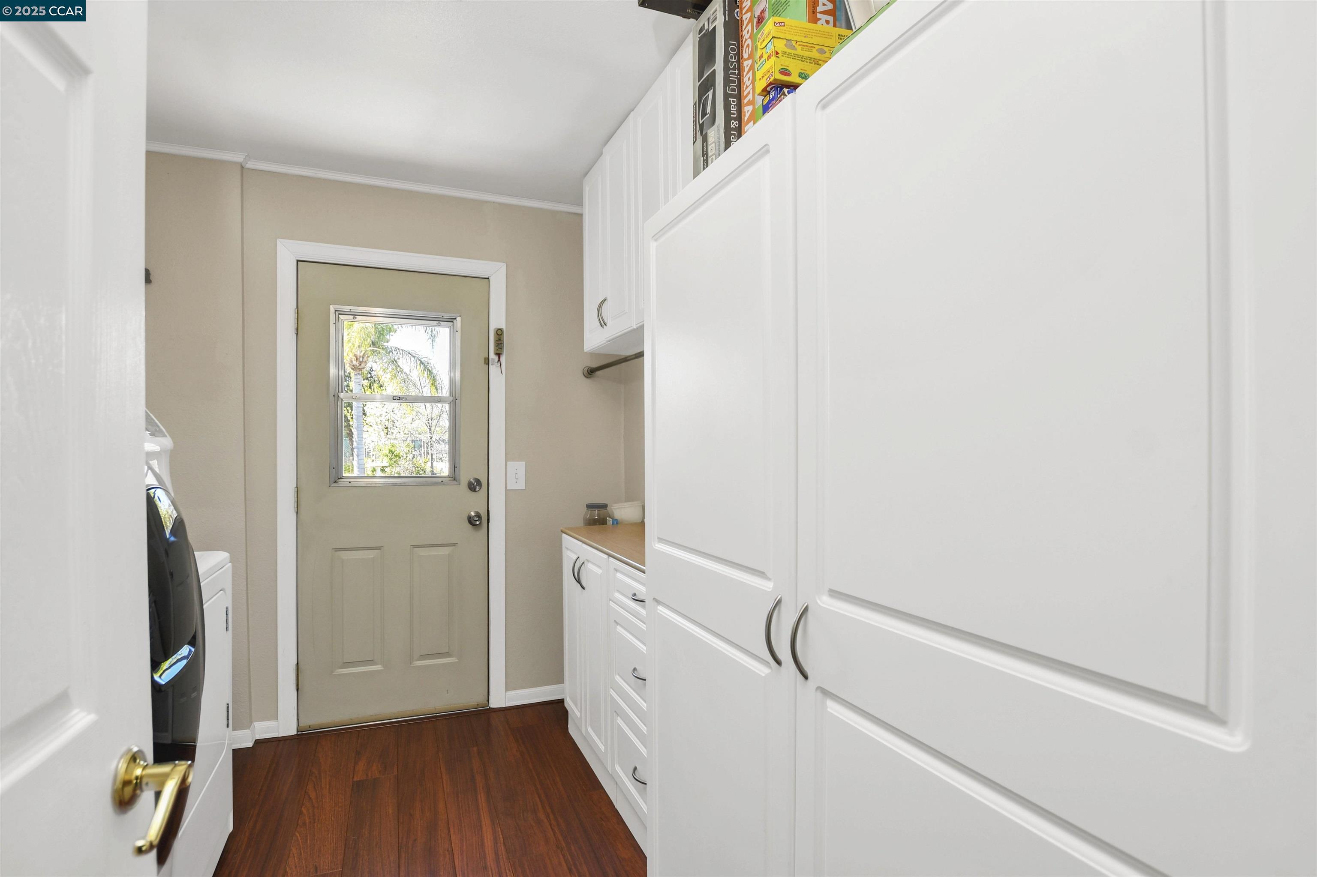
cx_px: 658
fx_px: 549
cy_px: 438
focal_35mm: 15
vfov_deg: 77.3
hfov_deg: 100.4
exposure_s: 1/200
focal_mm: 10
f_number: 4.5
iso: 250
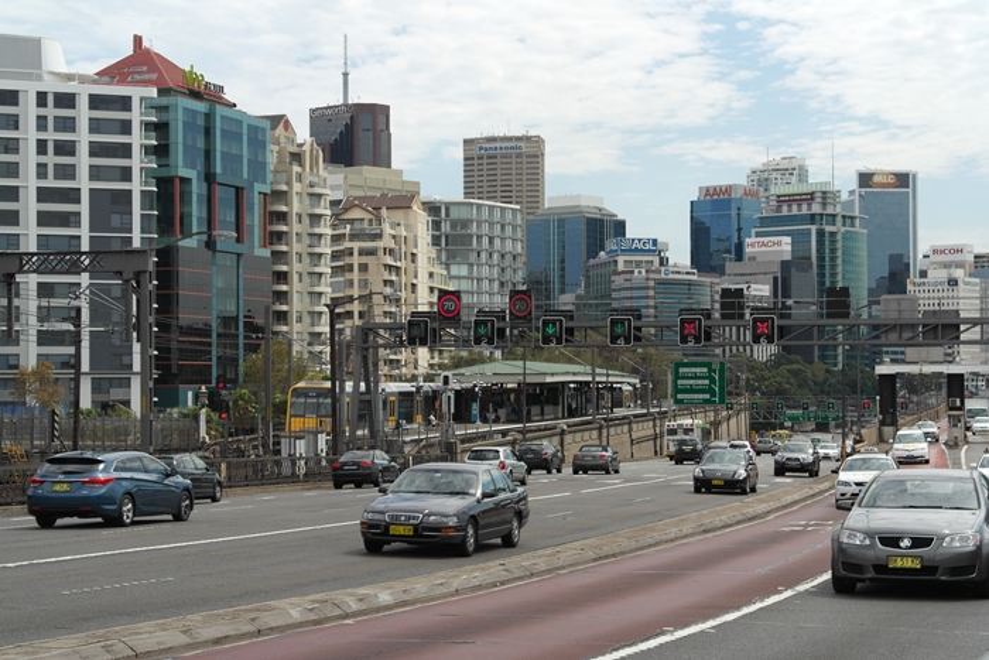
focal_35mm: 77
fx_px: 2116
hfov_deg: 26.3
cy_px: 330
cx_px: 494
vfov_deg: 17.7
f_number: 8
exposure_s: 1/250
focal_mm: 50
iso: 100
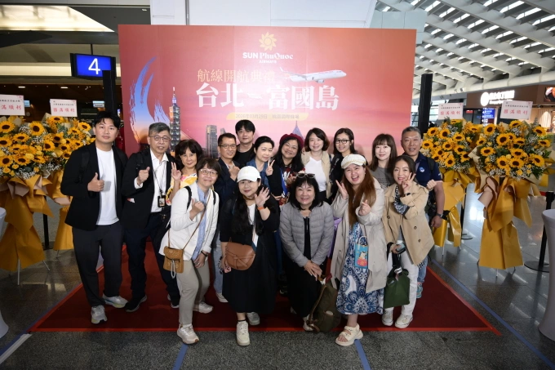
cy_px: 185
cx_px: 278
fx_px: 393
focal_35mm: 26
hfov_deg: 70.5
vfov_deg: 50.4
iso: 1000
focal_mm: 25.5
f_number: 4
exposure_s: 1/125
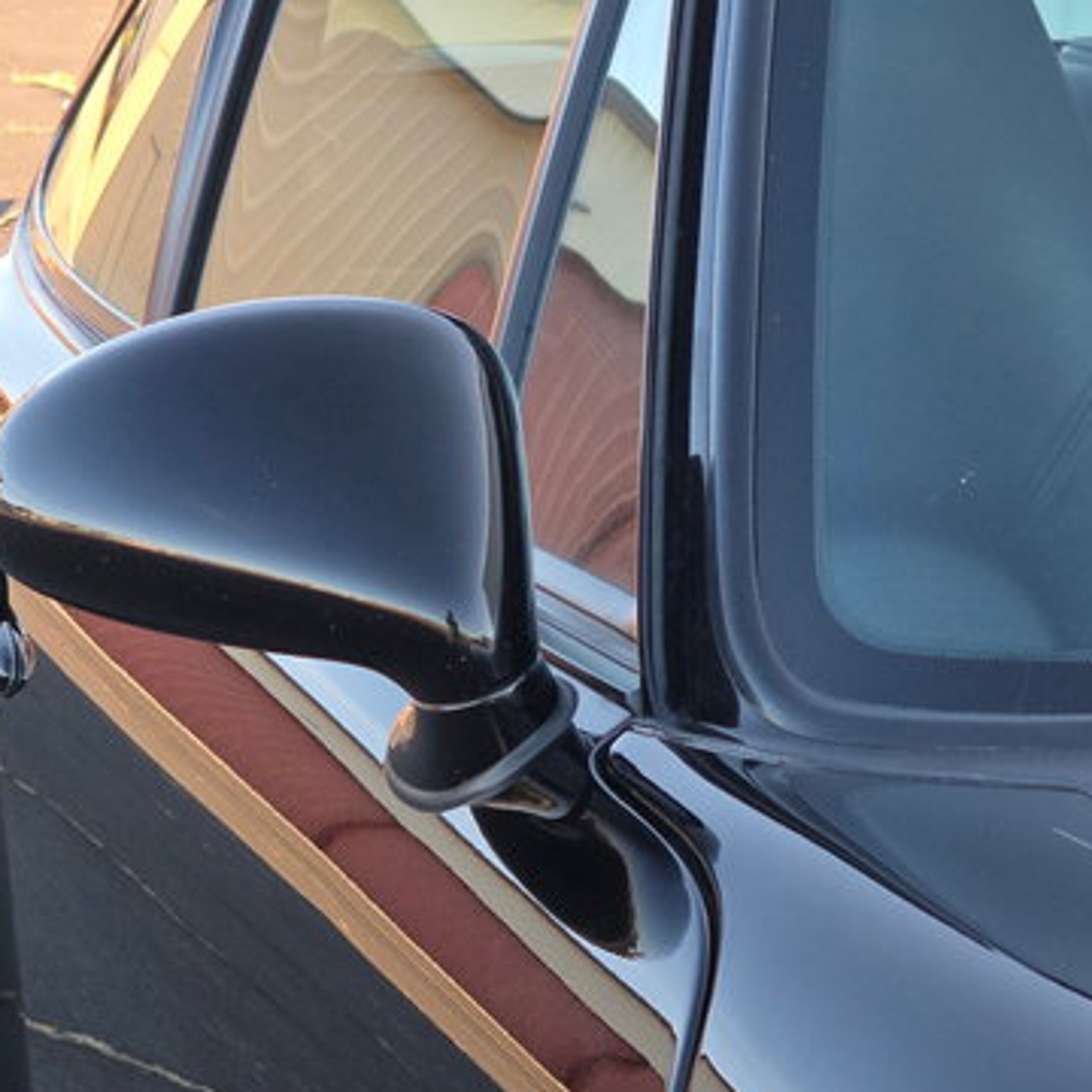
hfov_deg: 13.4
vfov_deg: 13.4
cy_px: 625
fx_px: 4640
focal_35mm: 130
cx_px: 592
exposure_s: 1/197
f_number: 2.4
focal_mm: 7.9
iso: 50
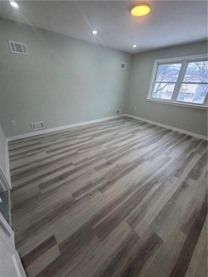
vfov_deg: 102.1
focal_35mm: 14
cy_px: 138
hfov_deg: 85.7
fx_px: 112
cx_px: 104
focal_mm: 2.22
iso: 80
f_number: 2.2
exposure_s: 1/120
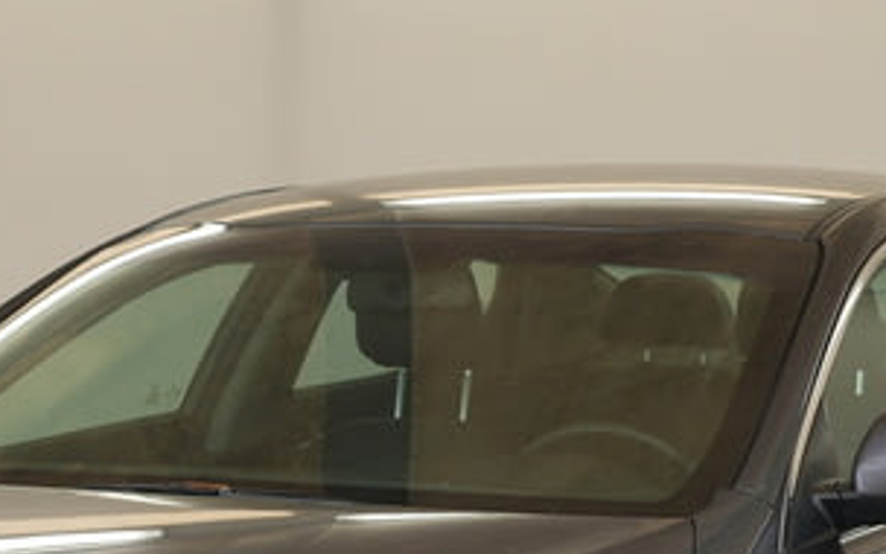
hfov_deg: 15.0
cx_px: 291
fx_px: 3356
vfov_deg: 9.3
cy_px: 746
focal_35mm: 139
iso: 125
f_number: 5.6
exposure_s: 1/60
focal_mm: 46
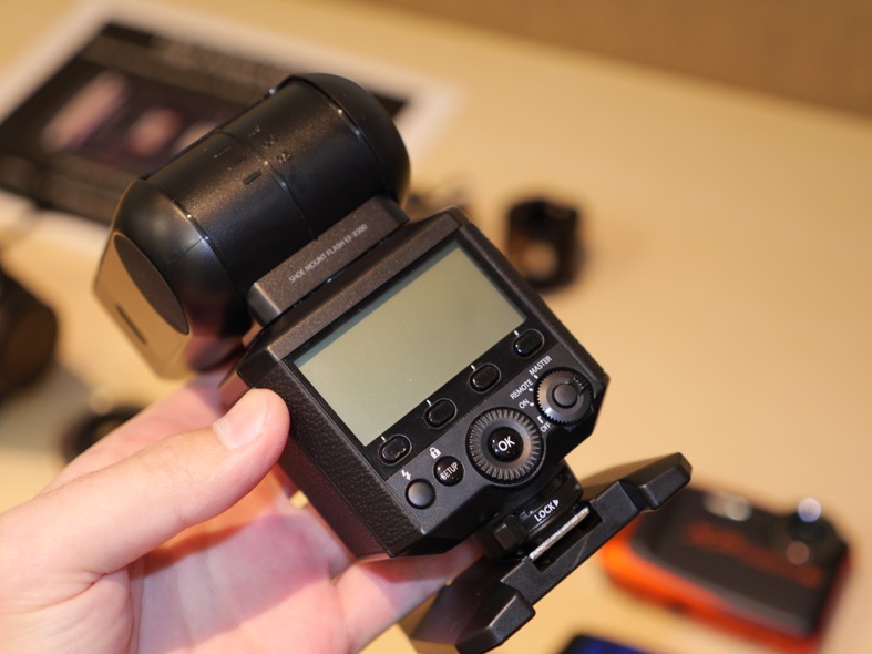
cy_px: 324
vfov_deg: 24.0
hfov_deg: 31.7
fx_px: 1536
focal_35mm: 61
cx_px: 438
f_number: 2.8
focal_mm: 30
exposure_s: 1/80
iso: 400
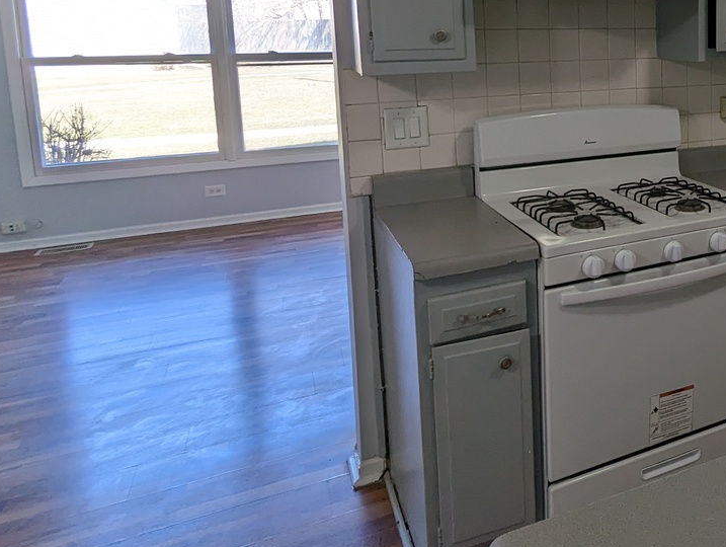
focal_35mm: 32
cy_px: 116
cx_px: 672
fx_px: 672
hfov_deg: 49.6
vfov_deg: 42.5
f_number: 2.2
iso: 70
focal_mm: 2.35
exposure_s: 1/120
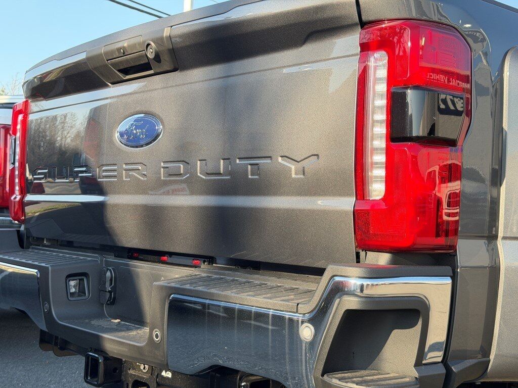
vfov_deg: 30.3
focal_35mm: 48
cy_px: 194
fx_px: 718
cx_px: 259
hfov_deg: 39.7
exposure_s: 1/778
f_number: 1.78
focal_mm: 6.76
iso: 80
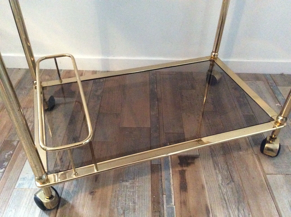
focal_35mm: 32
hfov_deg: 56.9
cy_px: 108
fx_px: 269
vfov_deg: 44.1
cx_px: 146
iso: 640
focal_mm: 3.3
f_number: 2.4
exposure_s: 1/17
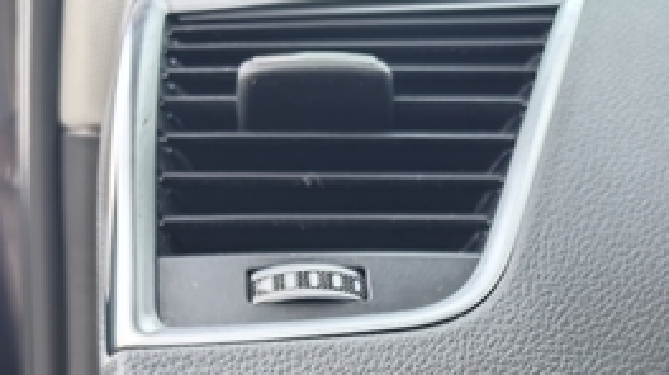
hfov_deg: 36.1
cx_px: 466
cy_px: 573
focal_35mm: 57
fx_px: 1010
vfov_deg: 18.5
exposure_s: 1/25
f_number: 2
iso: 800
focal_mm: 8.72
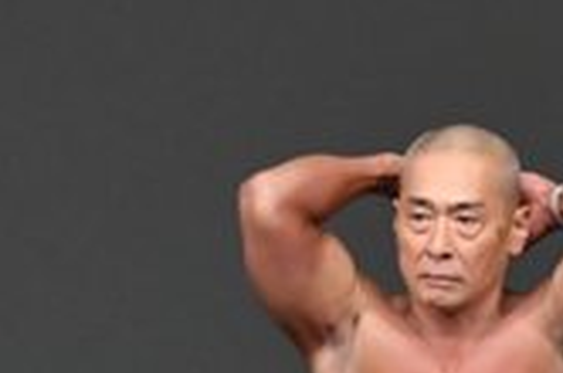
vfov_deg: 1.0
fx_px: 21915
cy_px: 732
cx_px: -317
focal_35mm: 1404
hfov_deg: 1.5
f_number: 5.6
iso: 4000
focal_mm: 200
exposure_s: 1/400
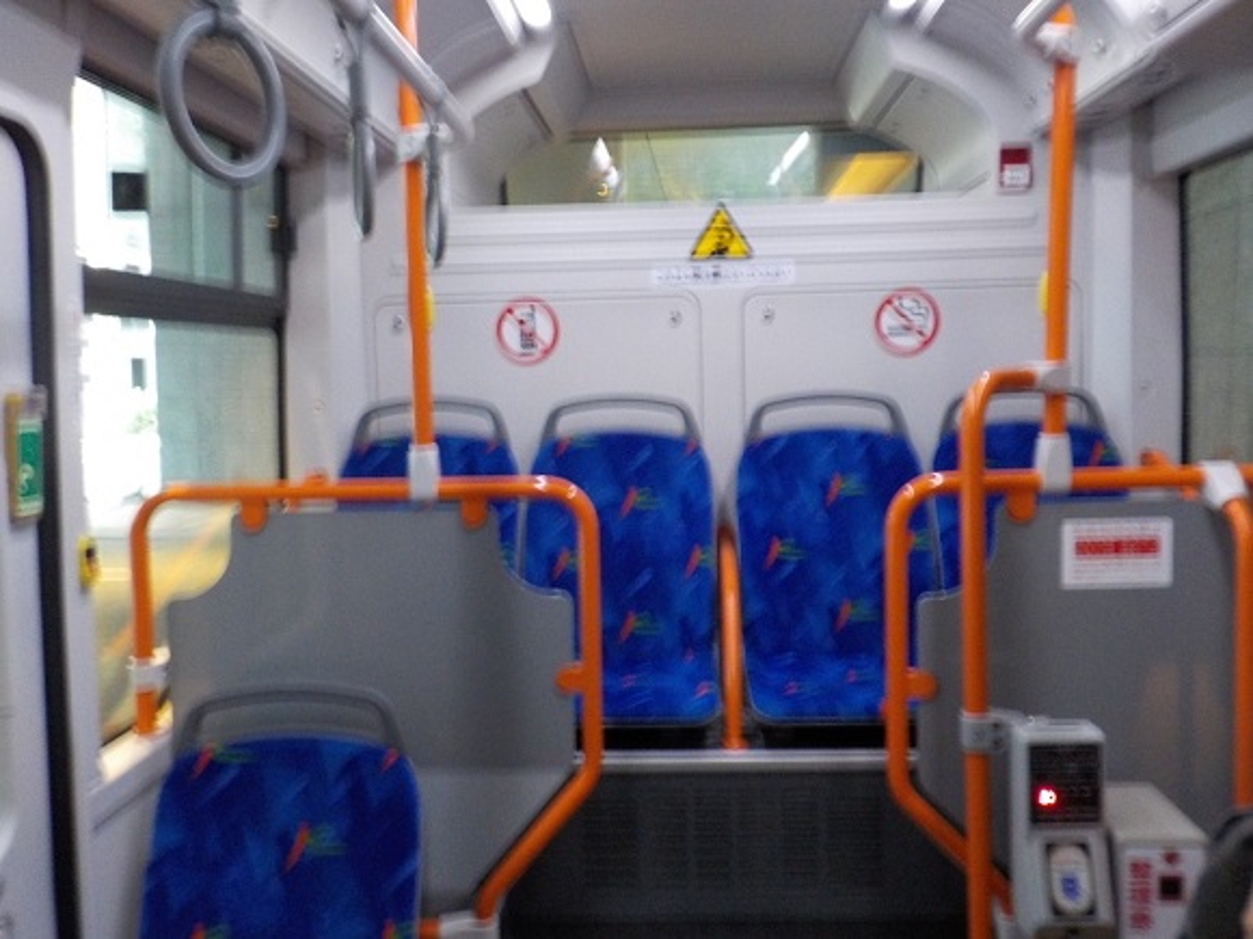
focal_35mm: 30
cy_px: 470
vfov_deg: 46.8
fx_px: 1086
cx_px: 626
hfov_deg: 60.0
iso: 400
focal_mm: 4.1
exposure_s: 1/13
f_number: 3.3
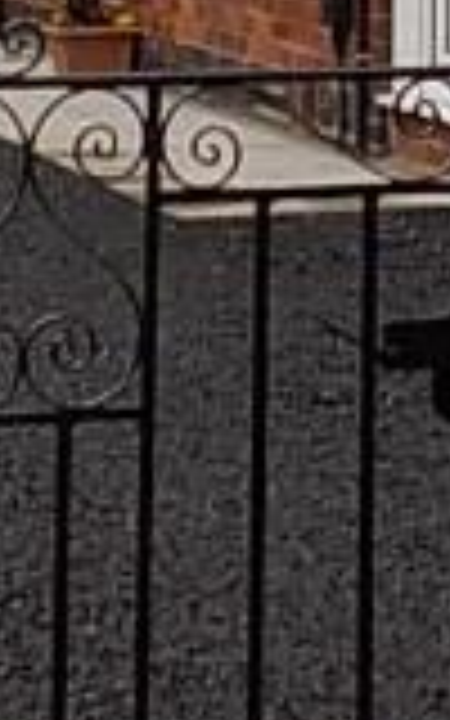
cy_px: -508
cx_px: 680
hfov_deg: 6.4
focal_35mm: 203
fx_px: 3983
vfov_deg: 9.9
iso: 80
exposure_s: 1/80
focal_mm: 5.3
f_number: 3.3
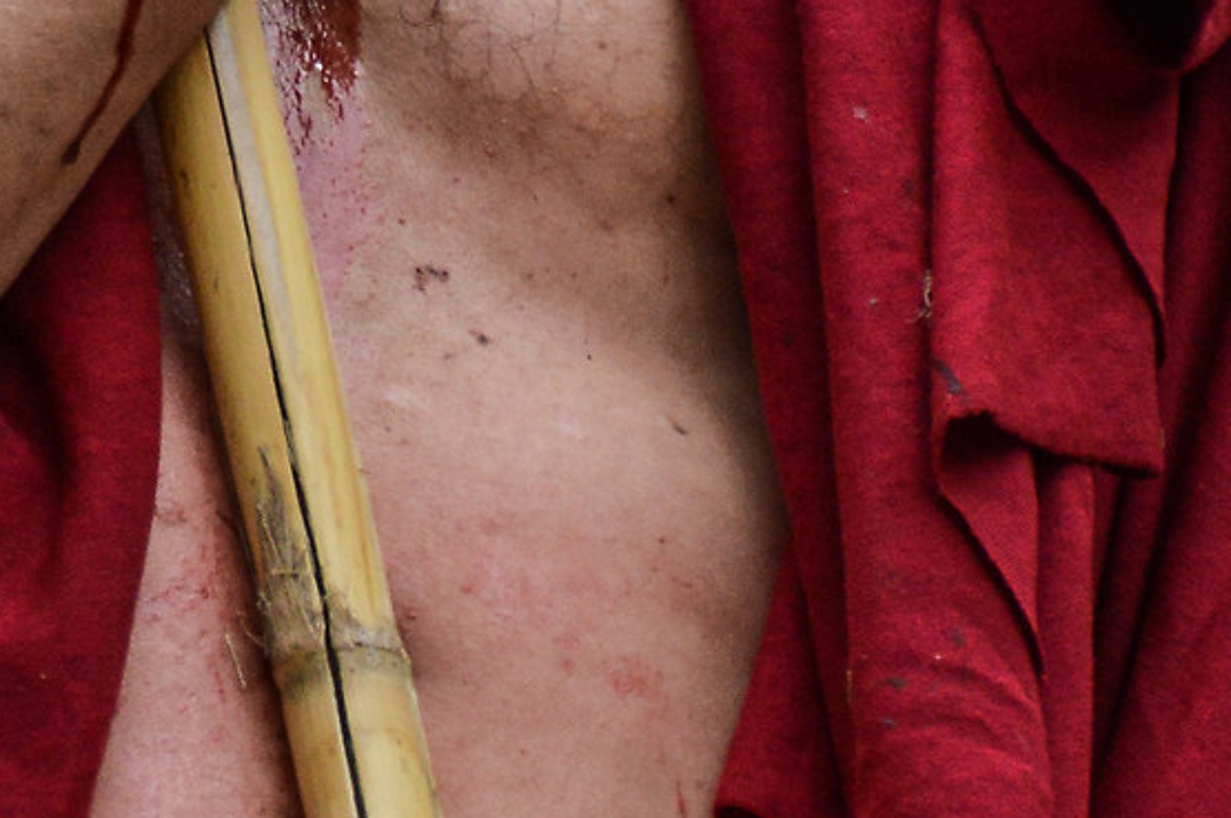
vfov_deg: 1.5
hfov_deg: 2.3
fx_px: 31020
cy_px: -436
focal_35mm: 908
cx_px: -561
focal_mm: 140
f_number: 5.6
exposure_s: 1/1250
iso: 400
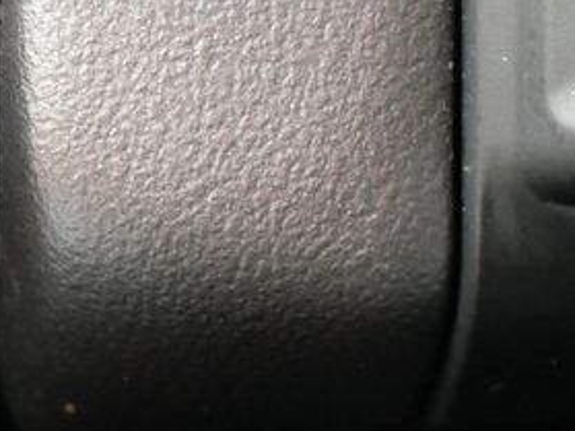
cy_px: -52
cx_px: 814
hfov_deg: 12.9
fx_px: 2441
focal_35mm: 147
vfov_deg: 10.0
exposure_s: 1/60
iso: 2000
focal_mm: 20
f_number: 4.6
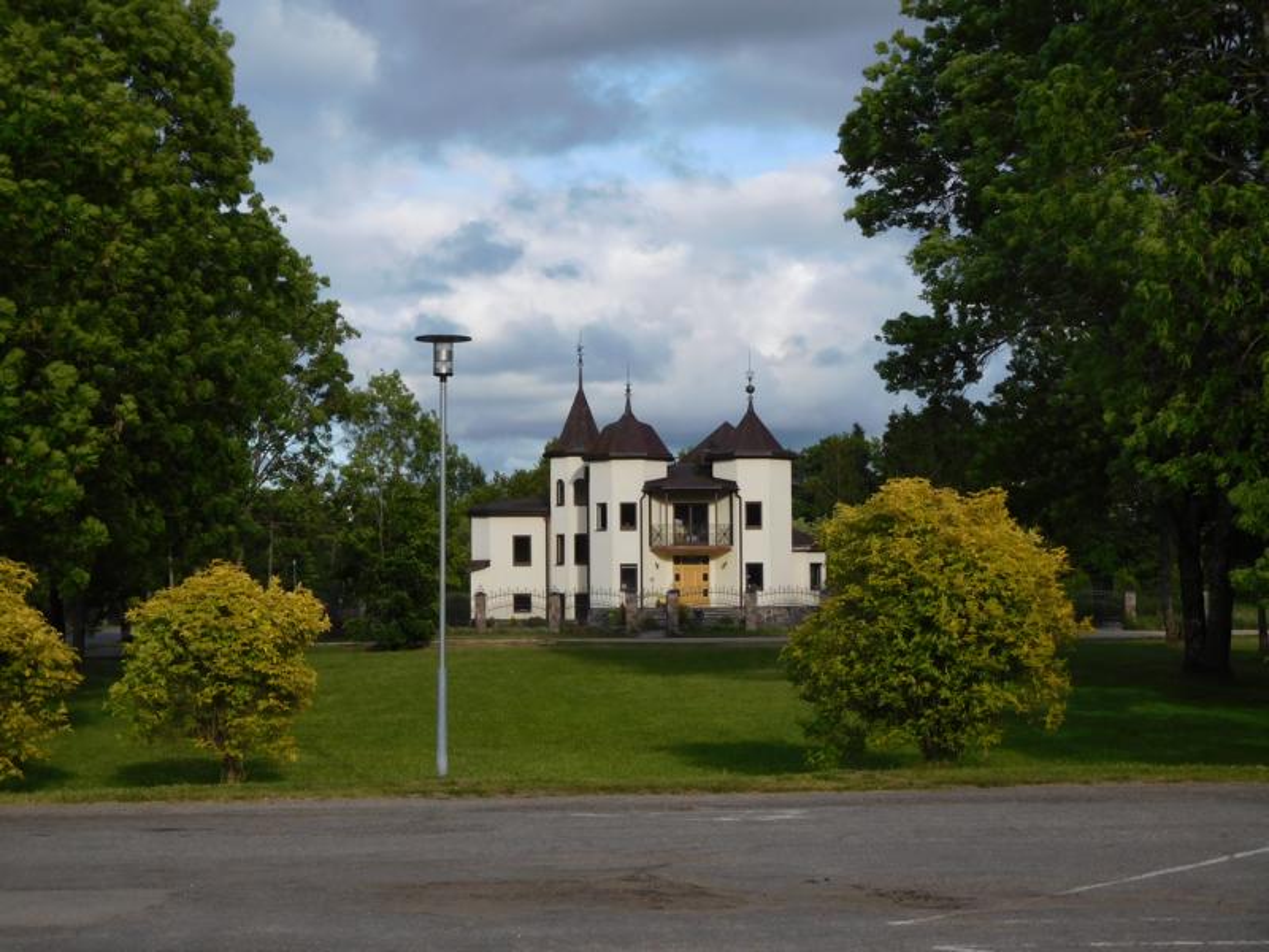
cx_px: 634
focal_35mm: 70
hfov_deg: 27.8
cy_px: 476
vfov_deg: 21.0
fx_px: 2566
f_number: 4.5
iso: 125
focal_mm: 12.5
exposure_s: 1/640
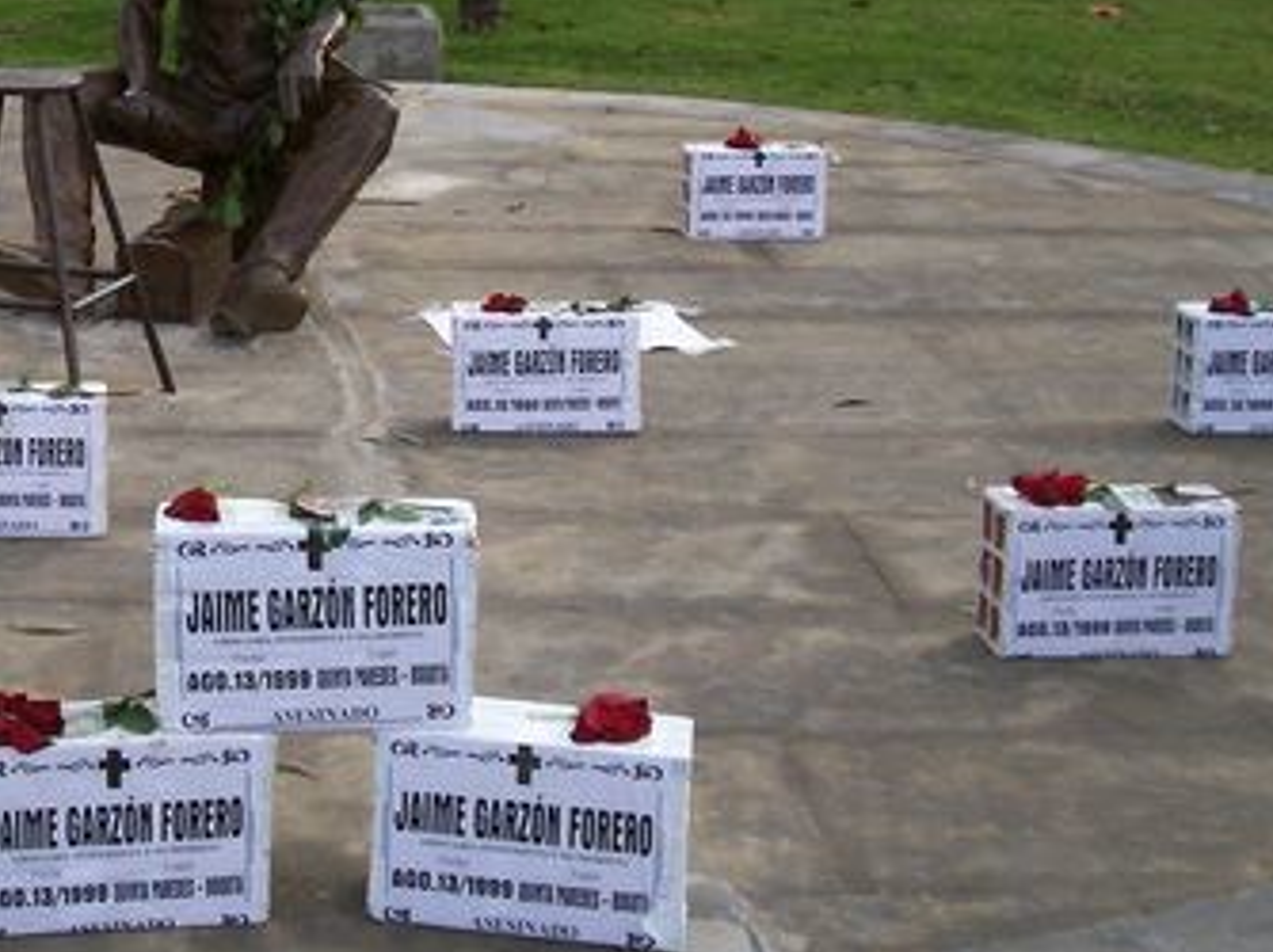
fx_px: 2536
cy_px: 232
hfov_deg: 27.6
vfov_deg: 21.1
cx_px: 240
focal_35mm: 69
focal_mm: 5.9
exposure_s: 1/152
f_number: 4.5
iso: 100
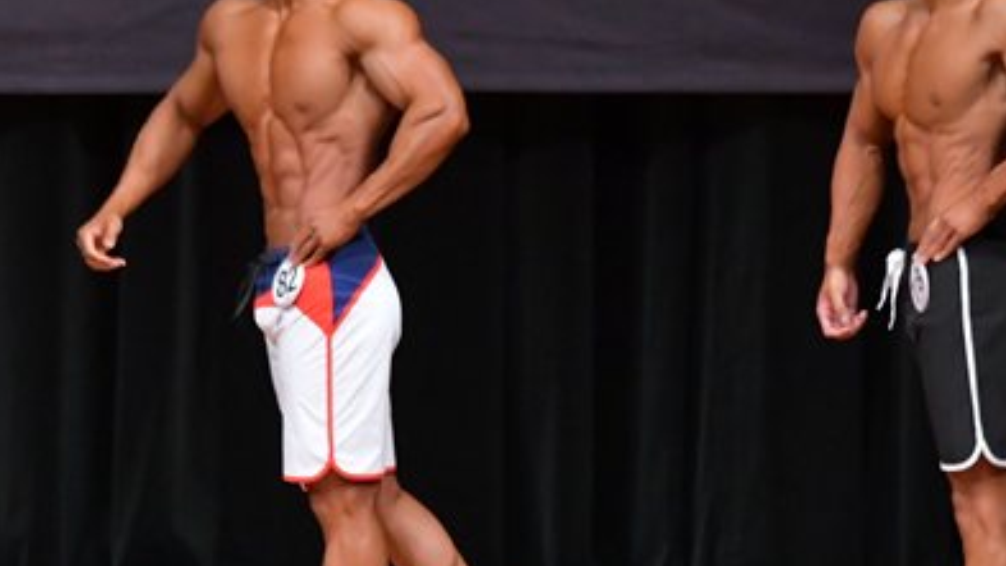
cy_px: 312
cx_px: 406
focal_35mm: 496
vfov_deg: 2.4
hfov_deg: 4.4
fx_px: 13230
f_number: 5.6
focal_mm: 160
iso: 5000
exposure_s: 1/400
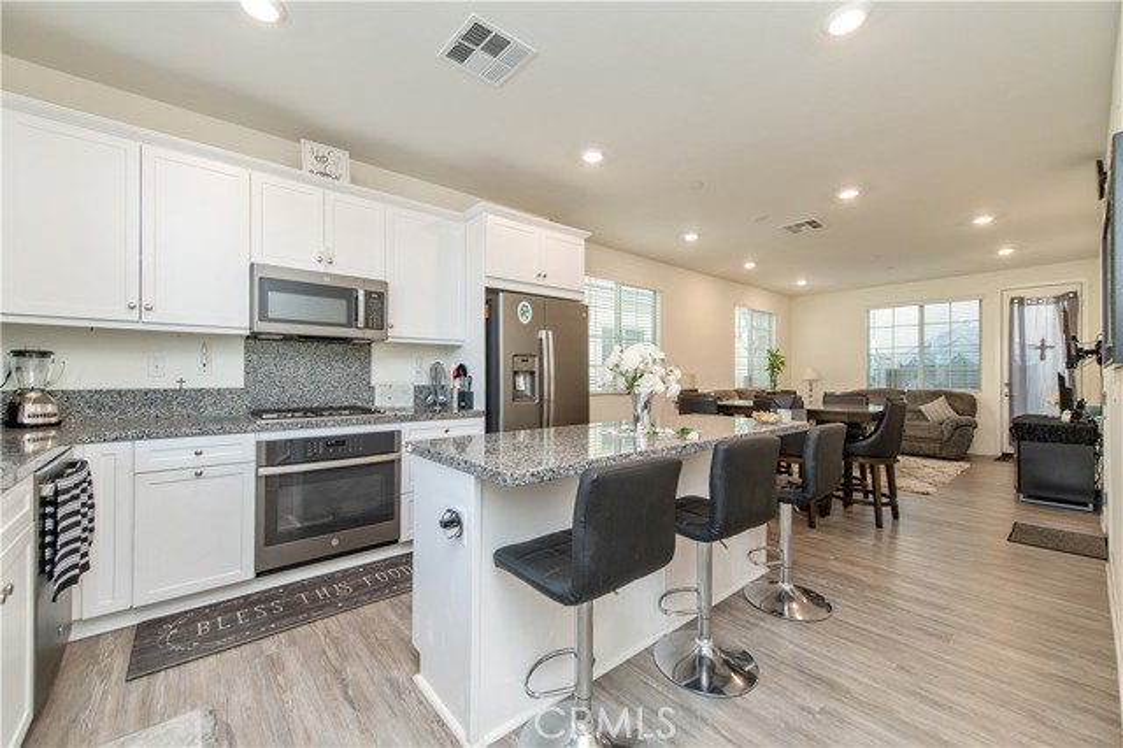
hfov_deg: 104.3
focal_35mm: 14
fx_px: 436
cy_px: 374
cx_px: 562
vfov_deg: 81.1
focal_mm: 14
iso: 560
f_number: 4
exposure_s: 1/60
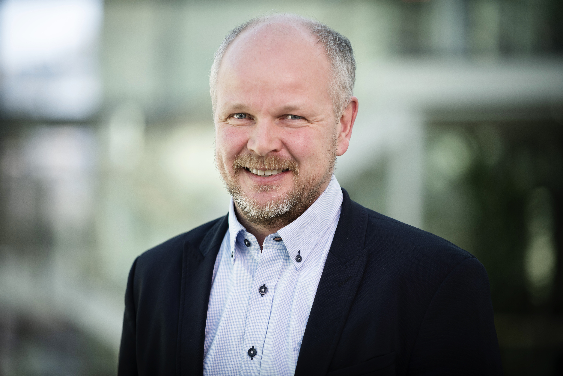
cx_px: 282
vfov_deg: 7.8
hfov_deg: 11.7
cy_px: 188
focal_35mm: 175
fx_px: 2737
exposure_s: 1/250
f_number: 2.8
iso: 200
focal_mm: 175
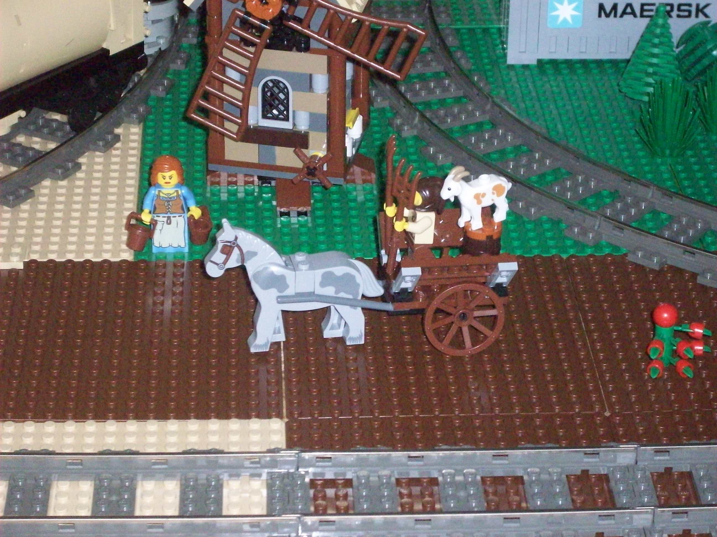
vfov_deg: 13.3
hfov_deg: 17.7
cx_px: 358
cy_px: 268
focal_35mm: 111
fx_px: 2299
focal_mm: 18.6
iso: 800
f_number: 5.2
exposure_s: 1/257
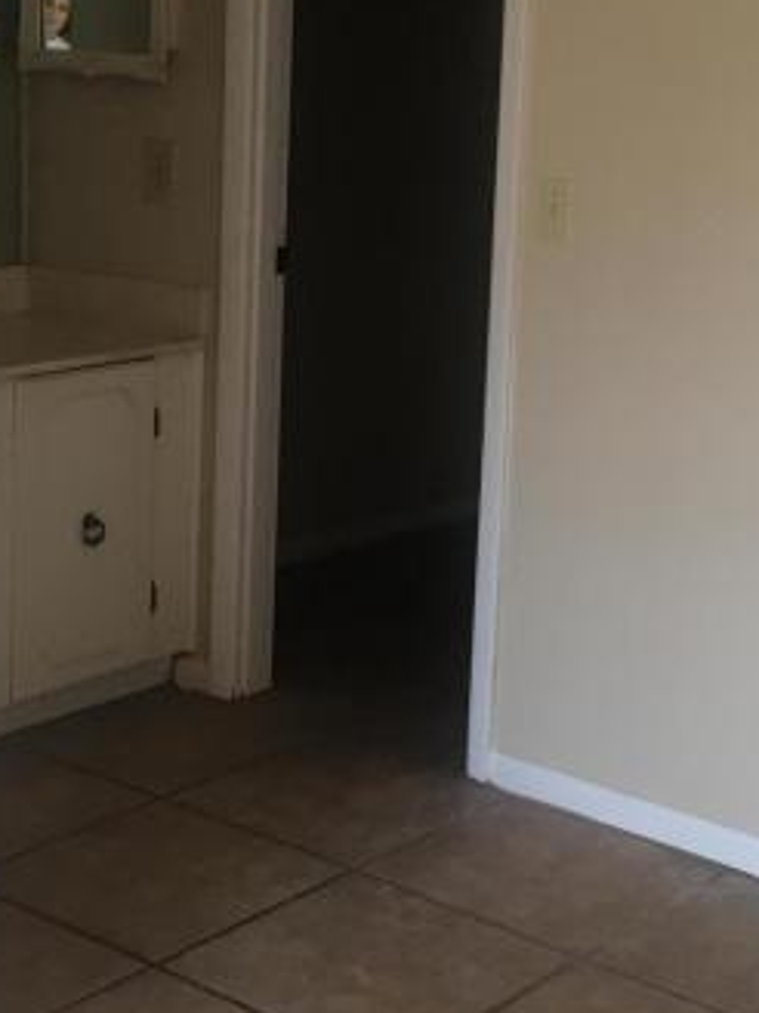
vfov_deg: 28.4
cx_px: 450
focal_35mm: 68
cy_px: 358
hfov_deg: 21.6
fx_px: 1988
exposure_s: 1/40
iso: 32
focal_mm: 4.15
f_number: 2.2
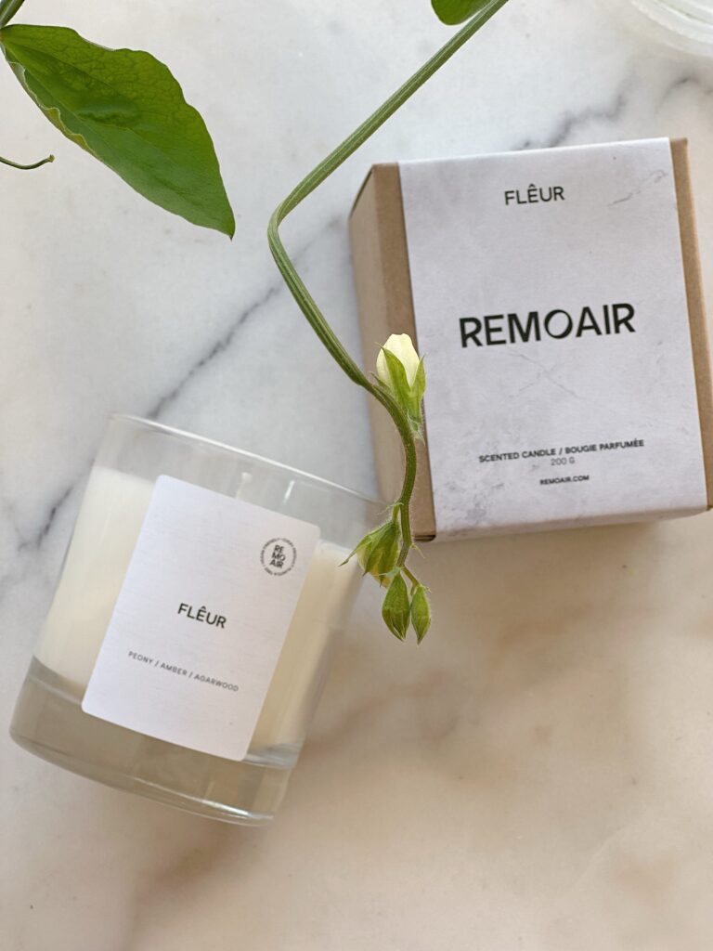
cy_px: 476
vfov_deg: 25.3
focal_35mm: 77
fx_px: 2115
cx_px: 356
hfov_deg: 19.1
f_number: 2.8
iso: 20
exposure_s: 1/116
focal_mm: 9
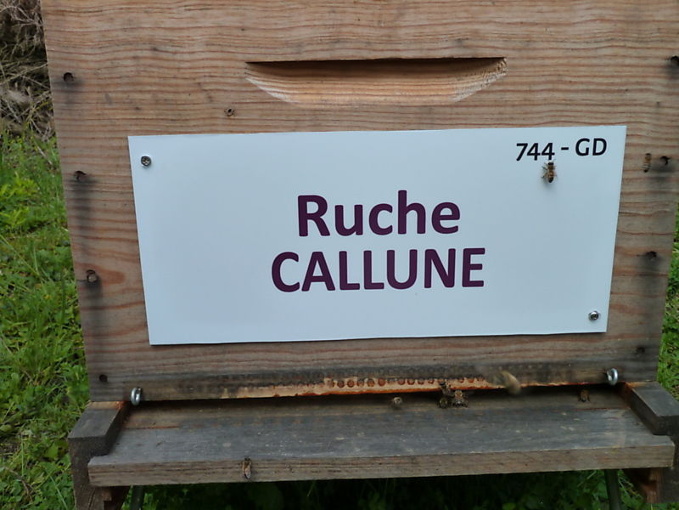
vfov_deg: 44.2
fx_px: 628
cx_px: 340
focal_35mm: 32
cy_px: 255
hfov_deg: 56.8
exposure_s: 1/250
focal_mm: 5.3
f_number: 4
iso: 125
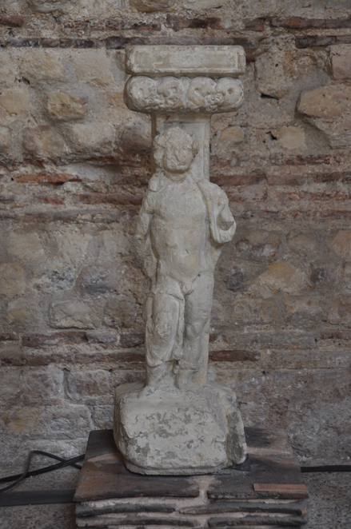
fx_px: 1145
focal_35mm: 78
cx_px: 176
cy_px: 264
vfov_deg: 26.0
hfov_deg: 17.4
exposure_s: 1/50
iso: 500
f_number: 4.8
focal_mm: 52
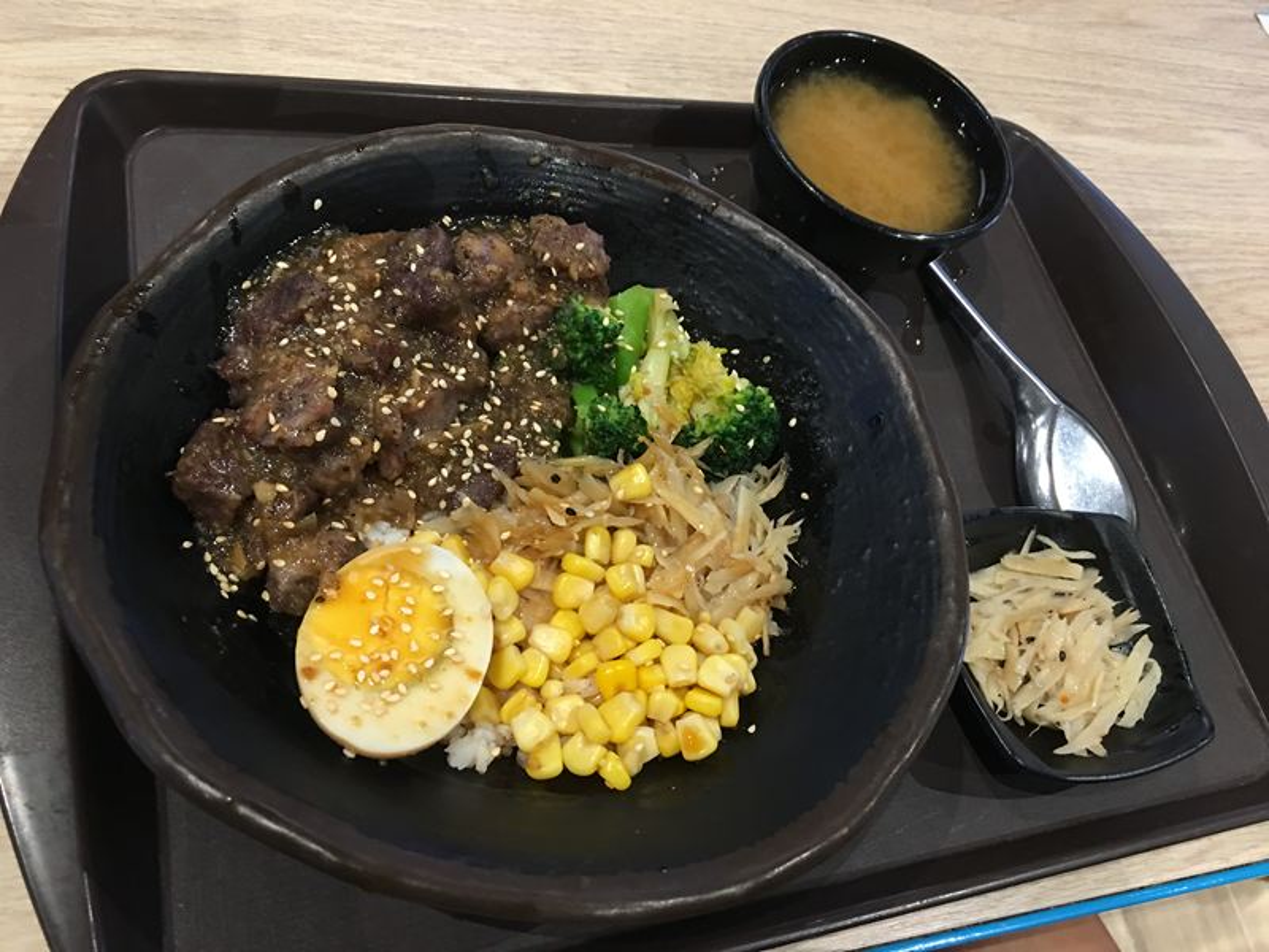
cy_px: 476
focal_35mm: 29
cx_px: 634
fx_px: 1063
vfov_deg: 48.2
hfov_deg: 61.7
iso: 80
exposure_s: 1/15
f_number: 2.2
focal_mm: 4.15
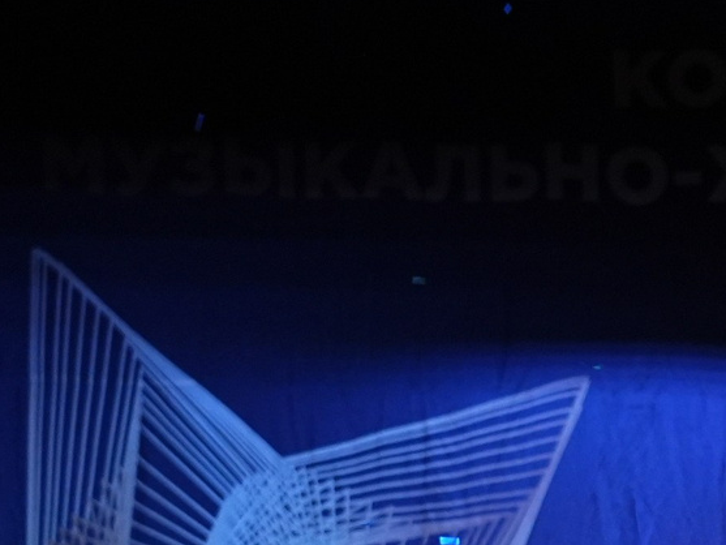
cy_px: 1054
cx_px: 1167
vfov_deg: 3.0
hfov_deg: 4.1
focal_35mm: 486
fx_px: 10195
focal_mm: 110
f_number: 2.8
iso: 1600
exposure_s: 1/320
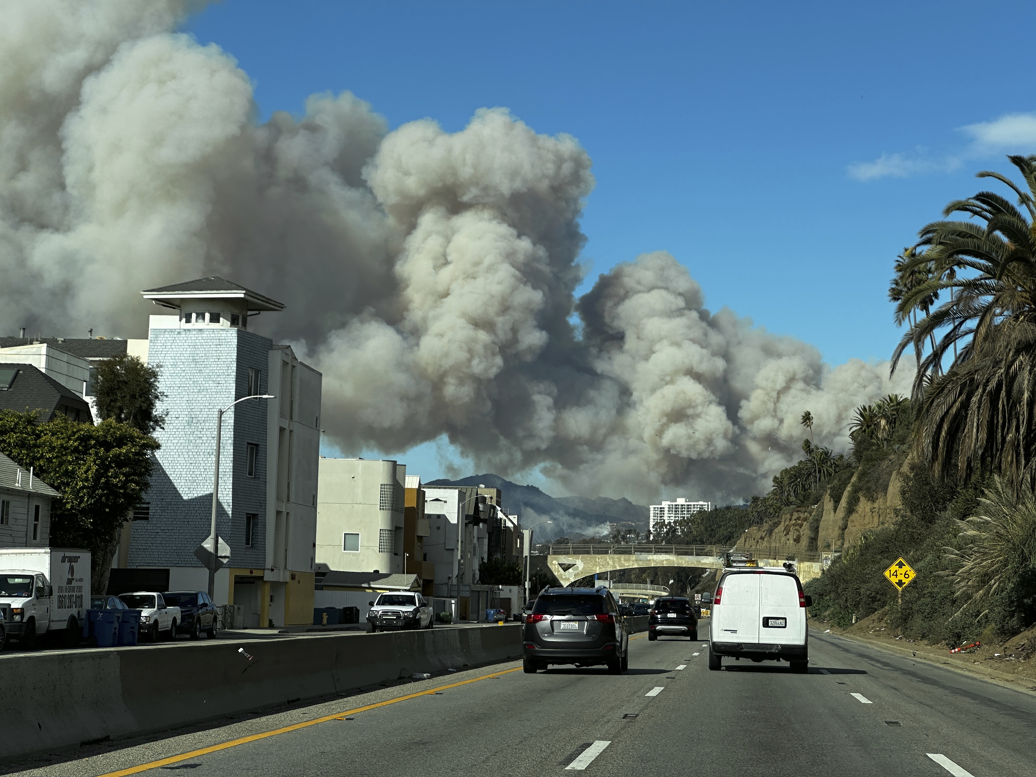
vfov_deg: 19.1
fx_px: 2304
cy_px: 388
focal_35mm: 77
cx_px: 518
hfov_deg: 25.3
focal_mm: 9
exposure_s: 1/723
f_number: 2.8
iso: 32
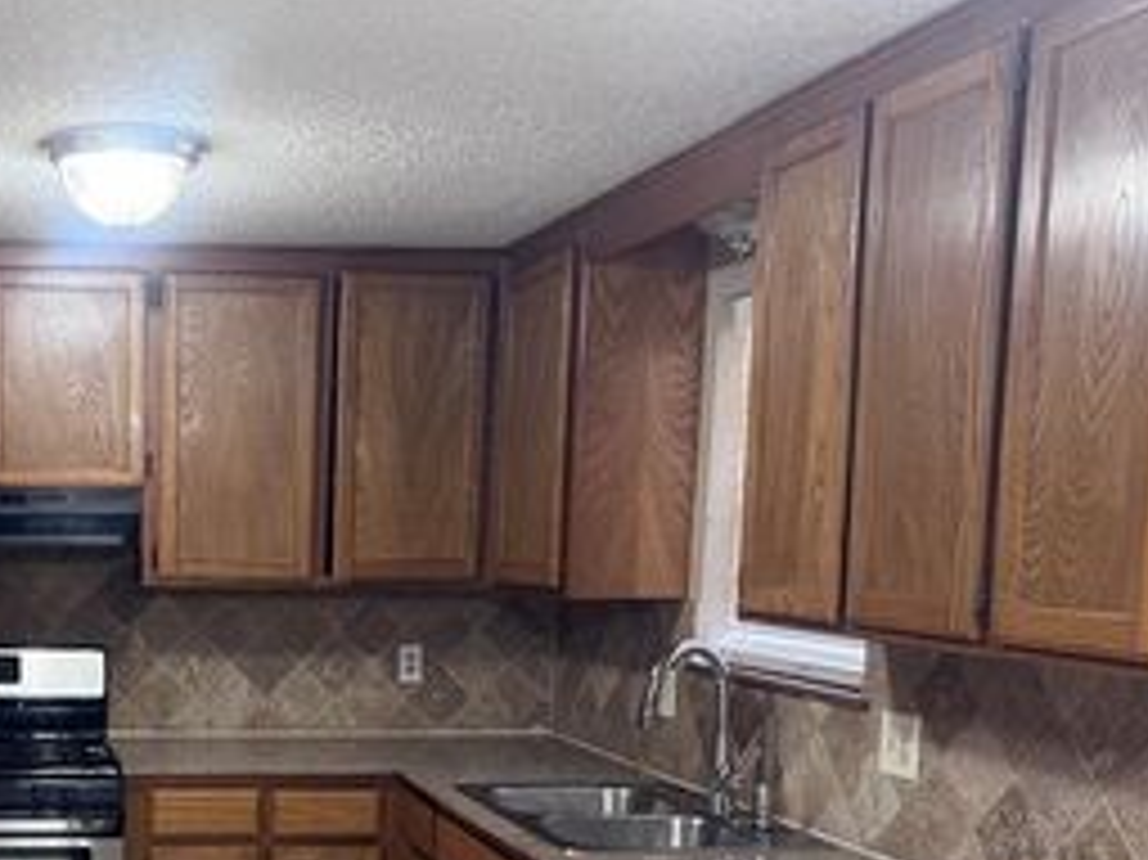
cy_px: 754
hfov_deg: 38.1
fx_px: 1558
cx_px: 149
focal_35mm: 47
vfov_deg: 29.7
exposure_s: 1/60
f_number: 1.78
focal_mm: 6.76
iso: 200
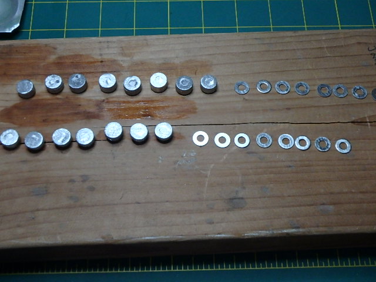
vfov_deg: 29.7
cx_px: 188
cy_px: 141
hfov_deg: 38.9
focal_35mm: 49
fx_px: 532
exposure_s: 1/50
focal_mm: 8.7
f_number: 5.2
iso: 800
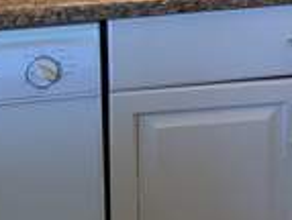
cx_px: 296
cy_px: -157
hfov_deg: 13.4
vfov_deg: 9.8
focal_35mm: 145
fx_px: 1226
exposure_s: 1/30
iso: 32
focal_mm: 4.25
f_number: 1.8
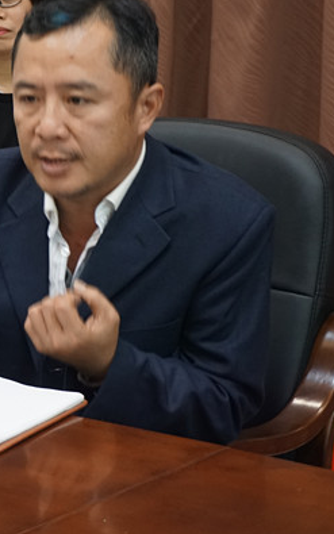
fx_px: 1937
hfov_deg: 9.5
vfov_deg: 15.7
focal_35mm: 133
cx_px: -191
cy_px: 216
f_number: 5.6
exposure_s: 1/20
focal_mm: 43
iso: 1000
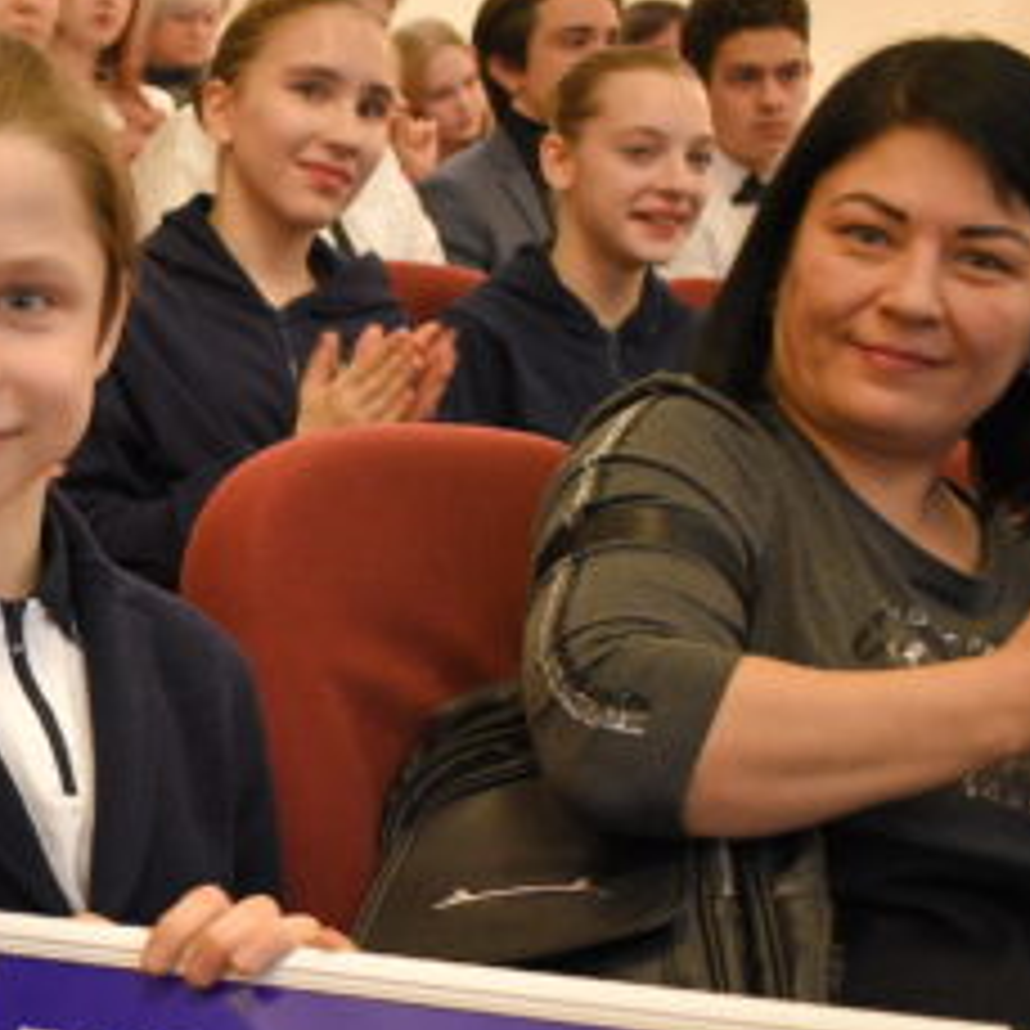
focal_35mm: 91
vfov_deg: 19.0
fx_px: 3063
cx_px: -324
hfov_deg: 17.8
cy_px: 726
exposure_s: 1/25
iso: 800
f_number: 3.8
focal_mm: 22
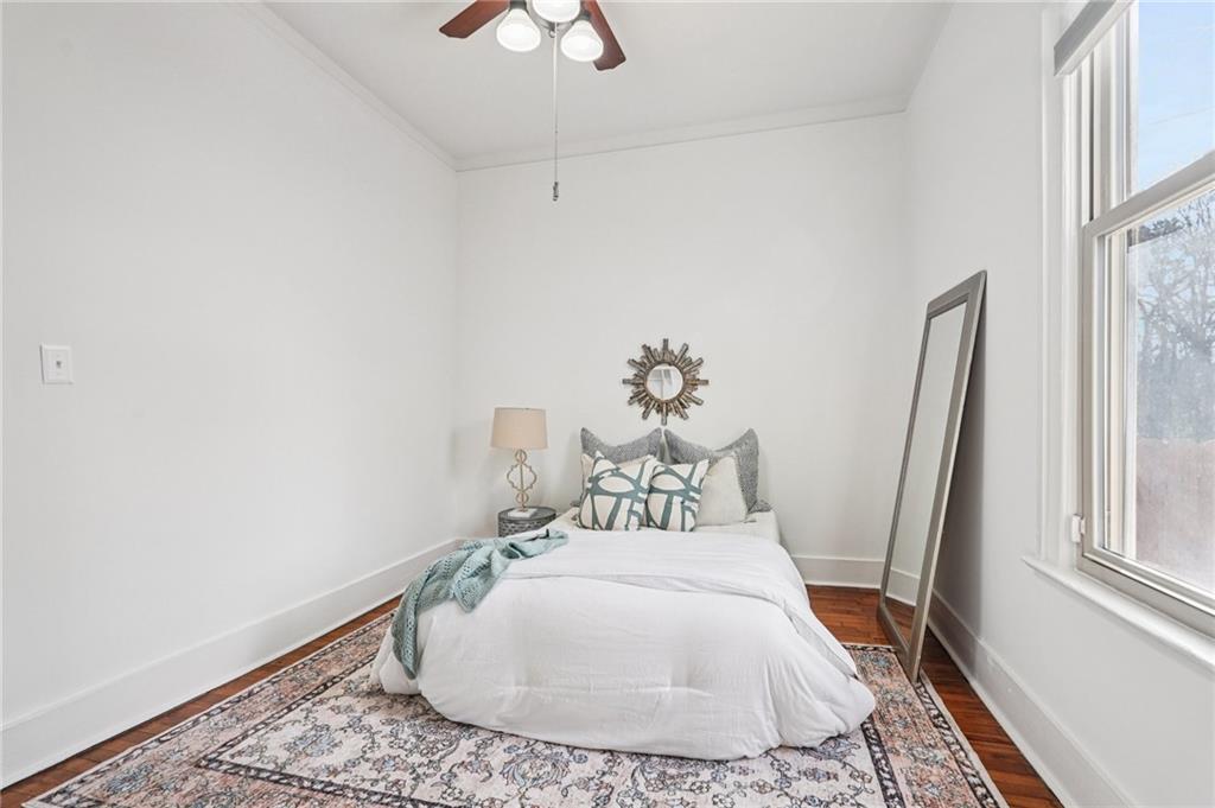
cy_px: 404
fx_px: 573
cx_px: 608
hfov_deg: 93.3
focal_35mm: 17
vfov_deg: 70.3
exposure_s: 1/50
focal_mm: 17
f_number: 8
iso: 800
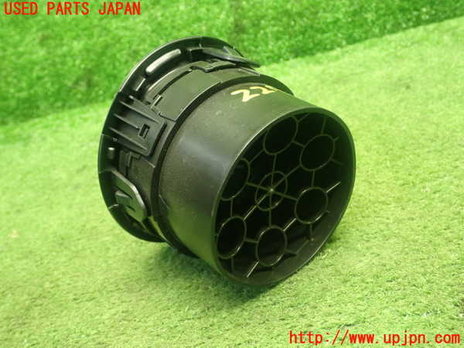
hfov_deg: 45.8
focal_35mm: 41
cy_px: 174
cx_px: 232
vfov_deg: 35.1
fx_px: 550
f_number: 2.8
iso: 800
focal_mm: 7.31
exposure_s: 1/30
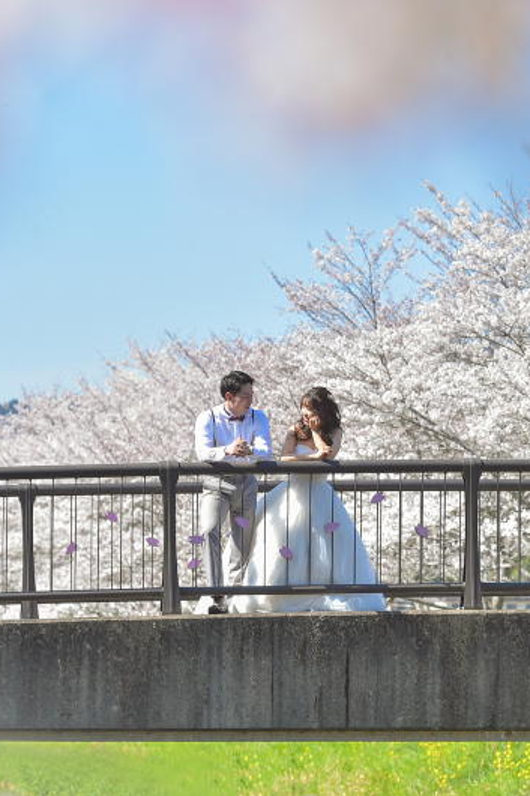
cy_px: 398
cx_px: 393
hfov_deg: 7.6
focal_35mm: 181
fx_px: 3999
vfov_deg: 11.4
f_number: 6.3
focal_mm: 120
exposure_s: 1/320
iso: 100
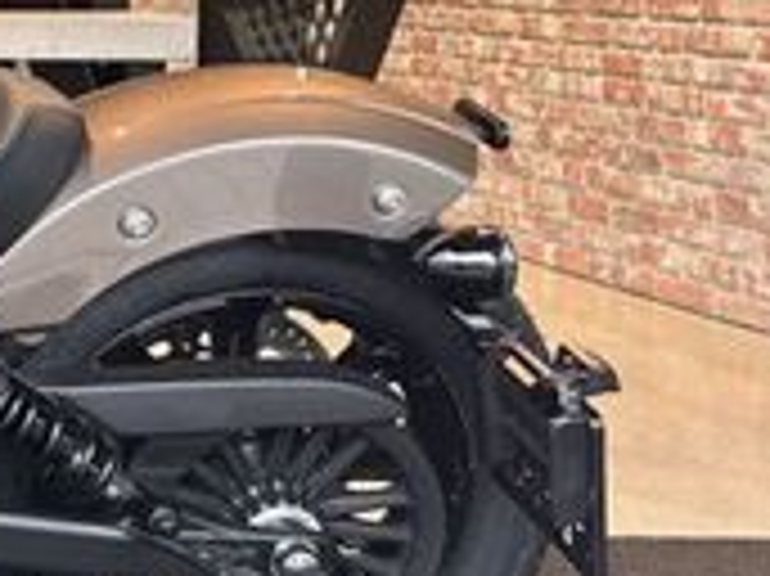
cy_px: 32
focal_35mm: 90
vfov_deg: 16.1
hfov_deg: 17.9
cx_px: -567
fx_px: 2001
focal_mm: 6.86
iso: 250
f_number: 1.78
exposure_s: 1/120
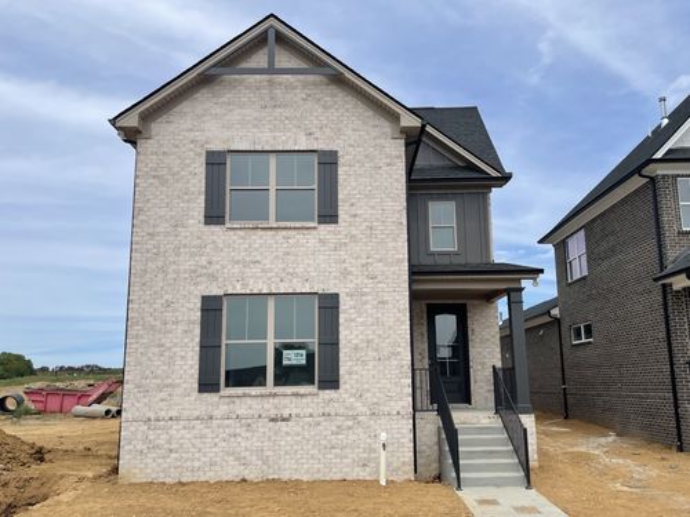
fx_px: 518
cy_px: 258
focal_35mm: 26
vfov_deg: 53.1
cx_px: 345
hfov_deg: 67.3
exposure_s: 1/4292
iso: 32
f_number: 1.6
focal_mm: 4.2
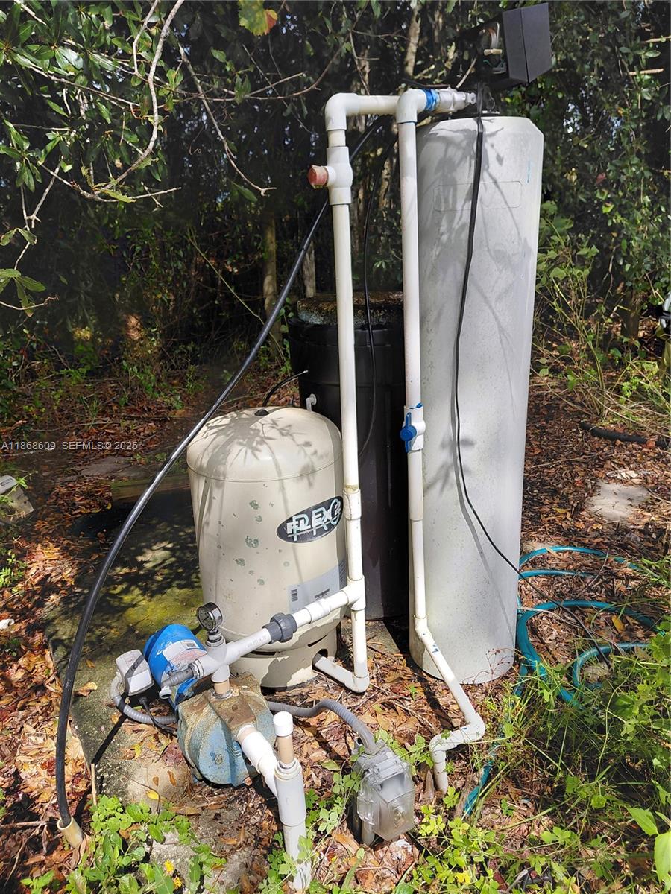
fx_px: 646
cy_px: 447
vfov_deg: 69.4
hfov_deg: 54.9
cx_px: 336
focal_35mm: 25
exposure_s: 1/1352
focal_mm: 4.69
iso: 50
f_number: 1.8
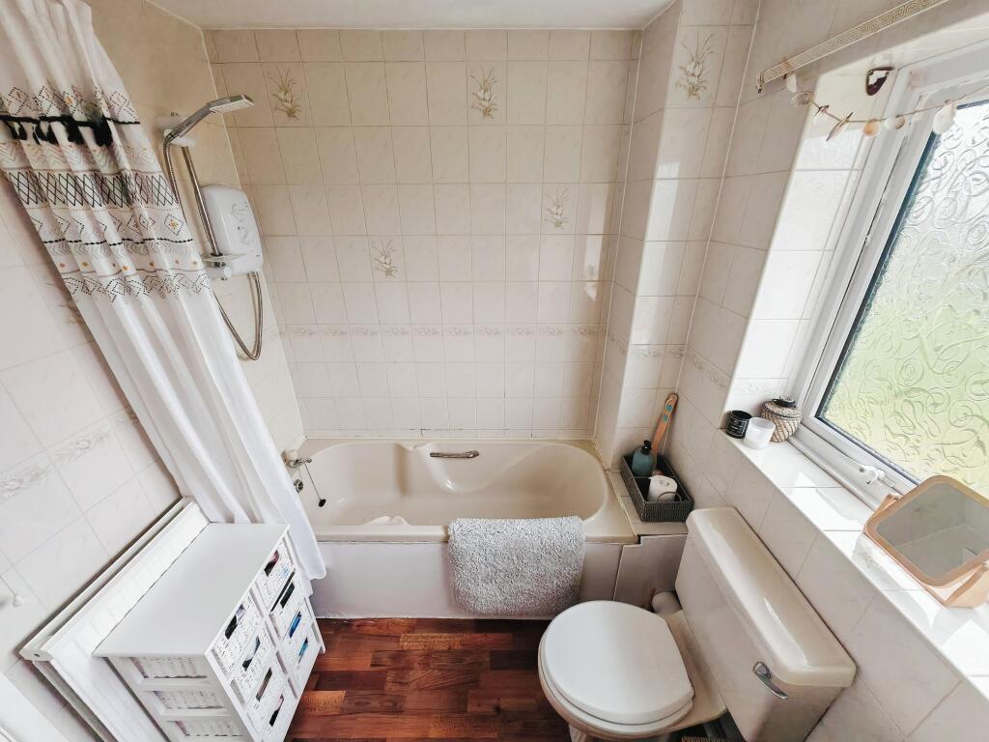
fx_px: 371
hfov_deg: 106.2
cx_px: 494
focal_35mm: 13
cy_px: 371
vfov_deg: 89.9
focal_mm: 1.82
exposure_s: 1/50
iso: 160
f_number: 2
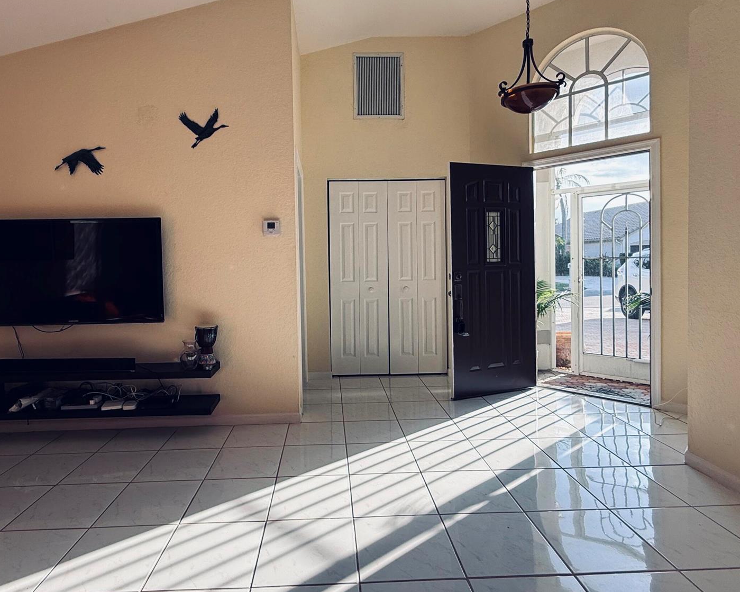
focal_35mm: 20
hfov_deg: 80.3
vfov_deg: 68.0
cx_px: 343
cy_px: 271
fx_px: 438
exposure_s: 1/171
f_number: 2.2
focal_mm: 2.22
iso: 64
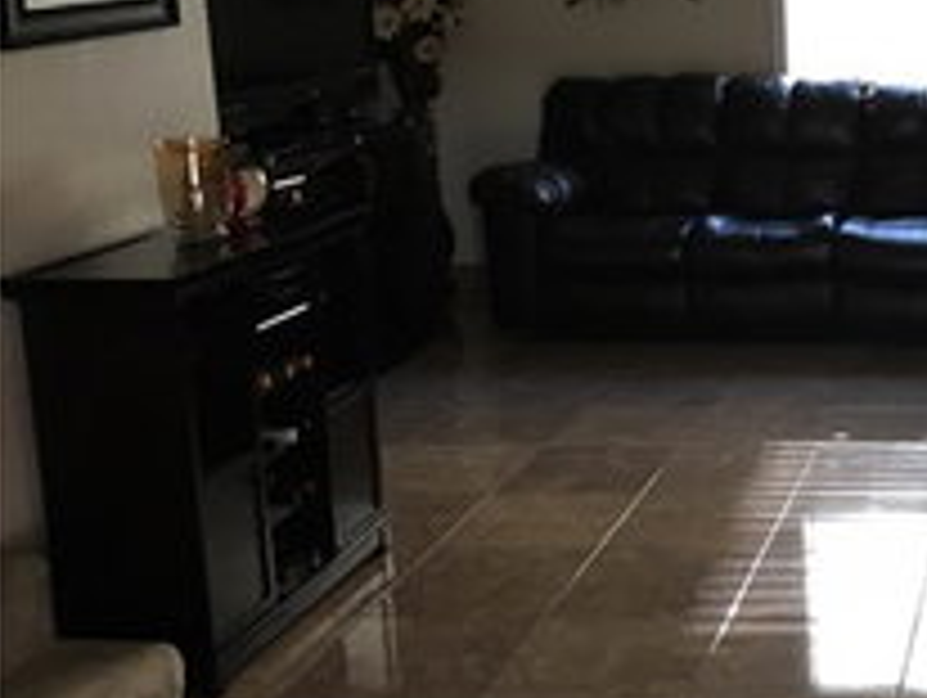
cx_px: 956
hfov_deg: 29.7
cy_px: 252
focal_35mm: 60
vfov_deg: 24.4
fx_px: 1609
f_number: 2.2
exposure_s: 1/30
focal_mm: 4.15
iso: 80
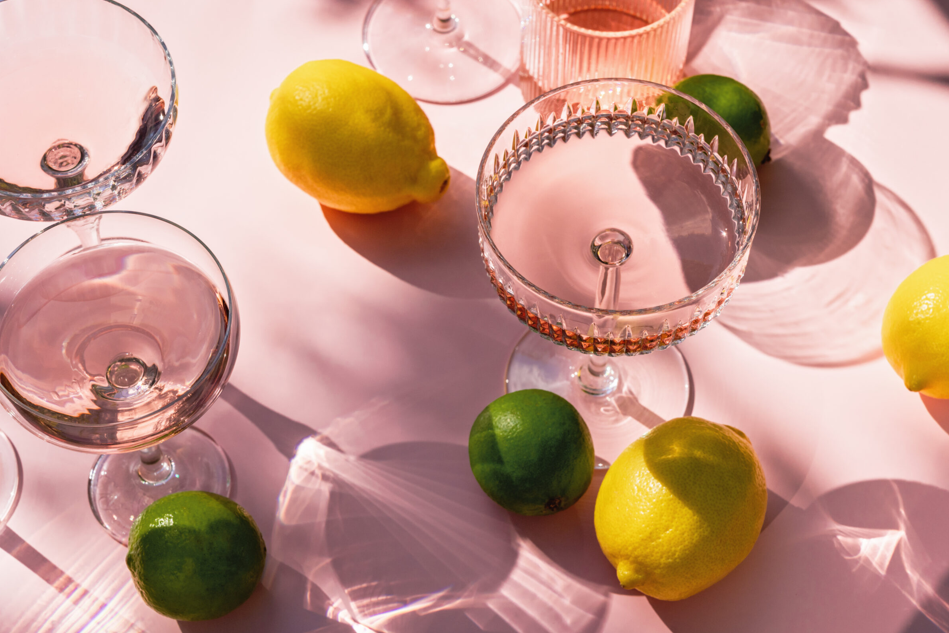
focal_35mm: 75
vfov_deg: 18.2
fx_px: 1977
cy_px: 316
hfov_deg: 27.0
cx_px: 468
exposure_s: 1/1000
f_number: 11
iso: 400
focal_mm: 70
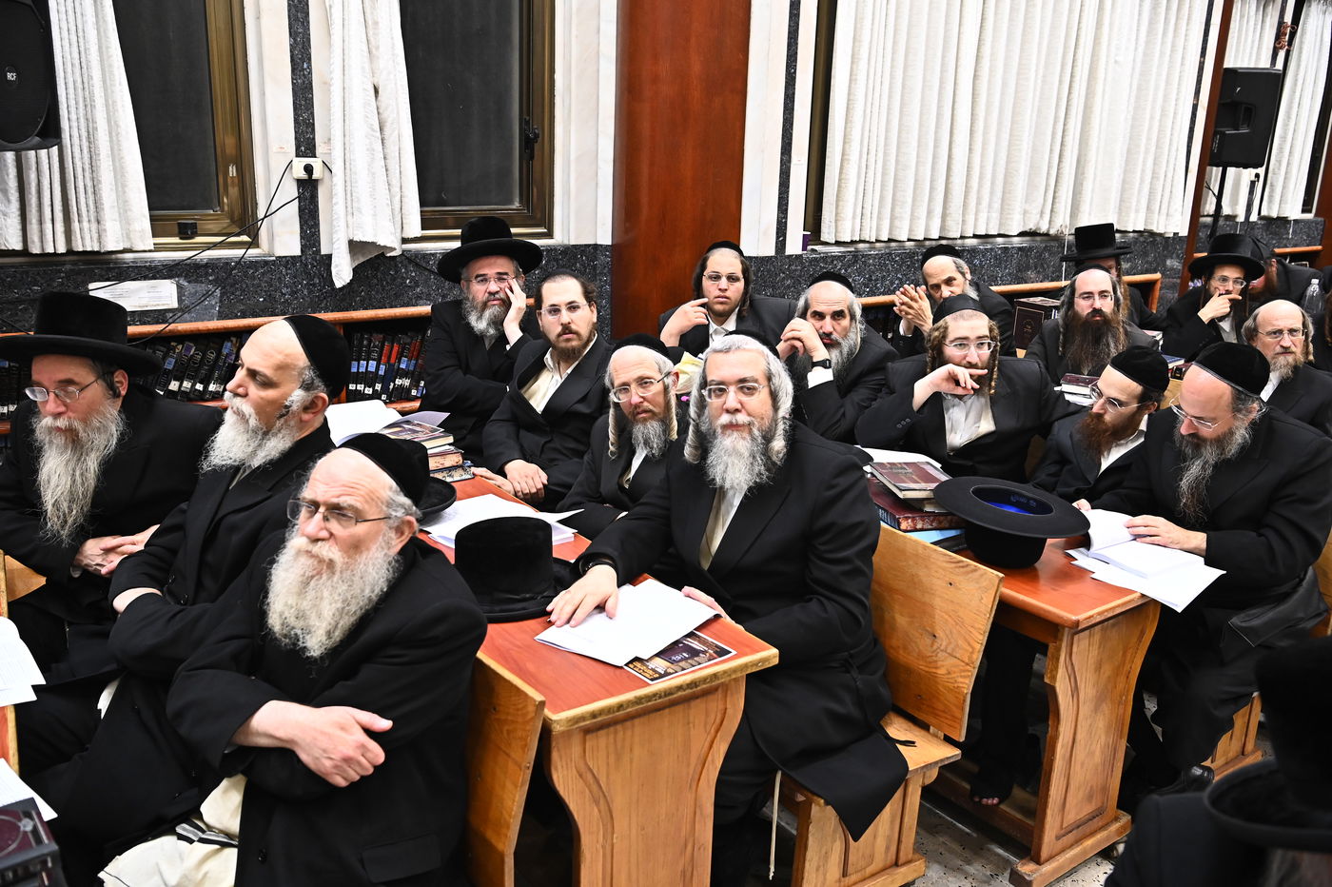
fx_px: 1183
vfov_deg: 41.1
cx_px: 666
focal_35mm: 32
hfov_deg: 58.7
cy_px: 444
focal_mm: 32
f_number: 5
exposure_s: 1/200
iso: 2500
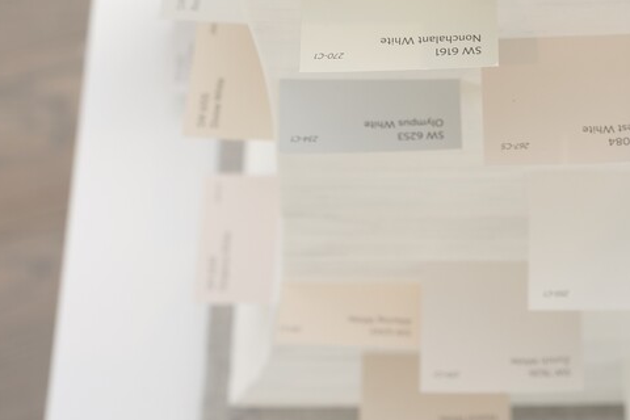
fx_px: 2187
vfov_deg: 10.8
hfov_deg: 16.2
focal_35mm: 125
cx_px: 563
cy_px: -53
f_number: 5.6
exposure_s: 1/125
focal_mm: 50
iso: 100
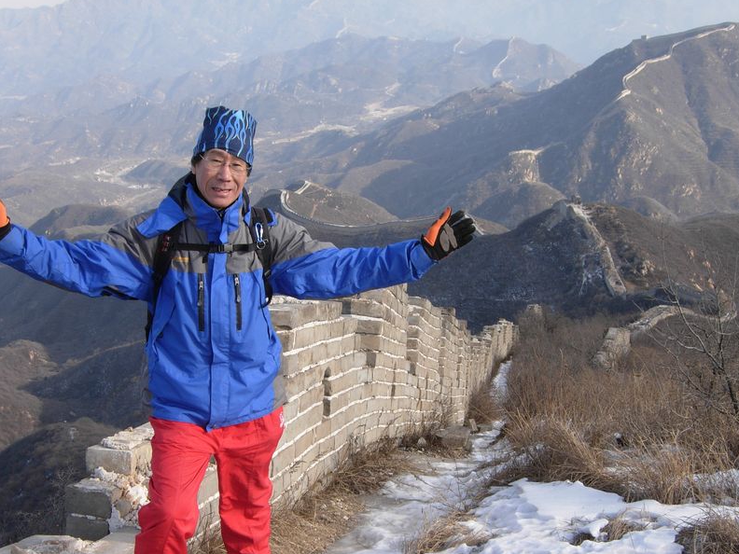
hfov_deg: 36.2
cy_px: 347
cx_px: 372
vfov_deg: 27.4
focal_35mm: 53
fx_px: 1131
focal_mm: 8.5
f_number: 4.5
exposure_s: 1/215
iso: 50
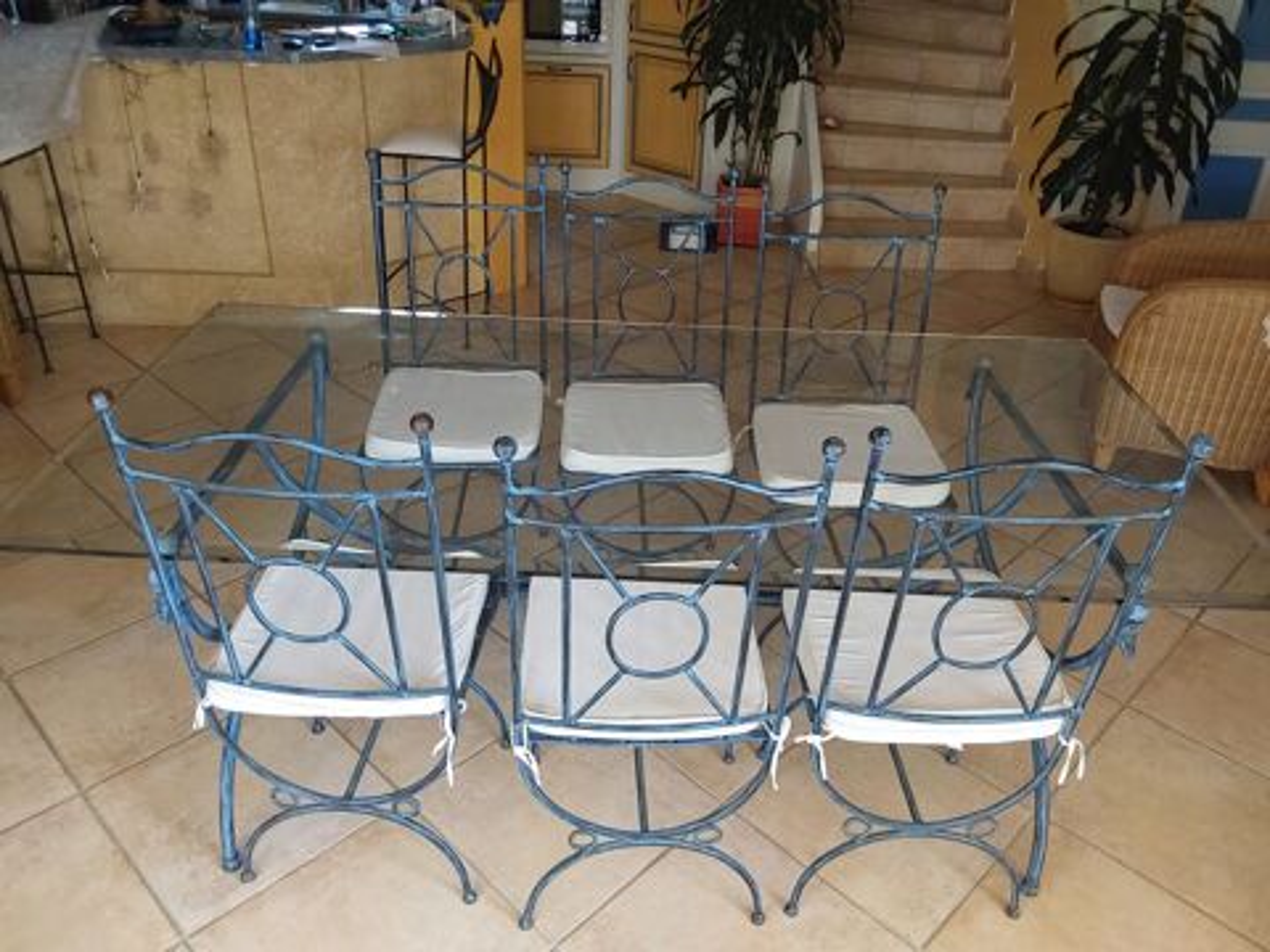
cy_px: 476
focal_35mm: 28
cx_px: 635
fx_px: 1027
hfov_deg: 63.4
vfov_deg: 49.7
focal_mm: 2.91
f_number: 1.9
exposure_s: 1/50
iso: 200
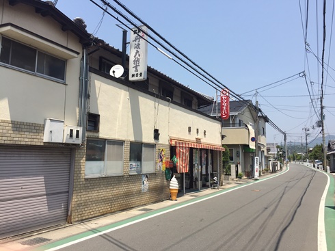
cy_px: 126
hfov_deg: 61.7
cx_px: 168
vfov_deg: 48.2
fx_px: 281
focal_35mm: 29
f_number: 2.2
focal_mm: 4.15
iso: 32
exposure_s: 1/1799
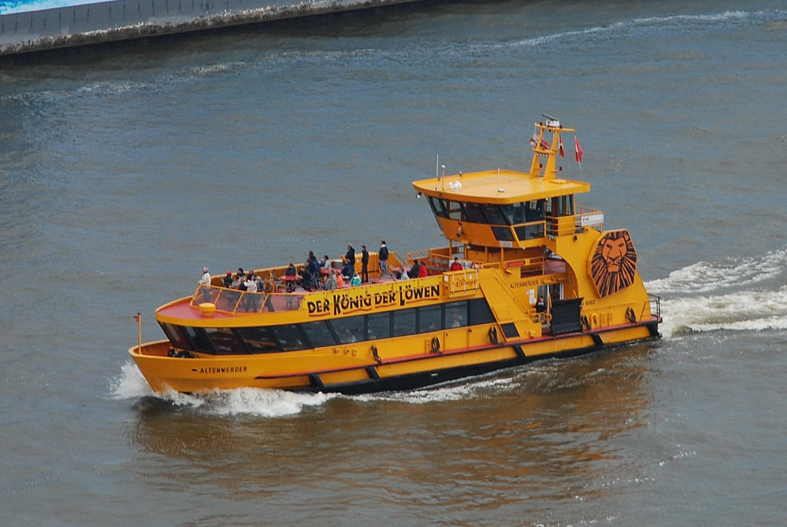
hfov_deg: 9.8
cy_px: 264
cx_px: 396
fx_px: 4584
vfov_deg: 6.6
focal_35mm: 210
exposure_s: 1/125
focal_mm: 135
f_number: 9
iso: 200
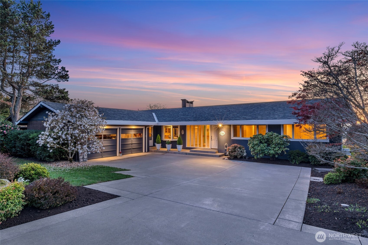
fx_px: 204
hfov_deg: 84.0
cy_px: 122
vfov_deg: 61.9
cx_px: 184
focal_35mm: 20
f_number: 16
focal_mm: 20
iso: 100
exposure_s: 1/1.25
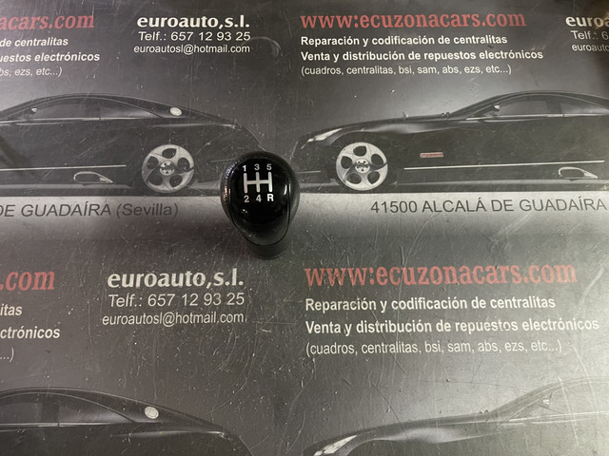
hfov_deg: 67.3
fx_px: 457
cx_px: 304
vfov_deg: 53.1
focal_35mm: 26
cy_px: 228
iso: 800
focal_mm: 5.1
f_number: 1.6
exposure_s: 1/25
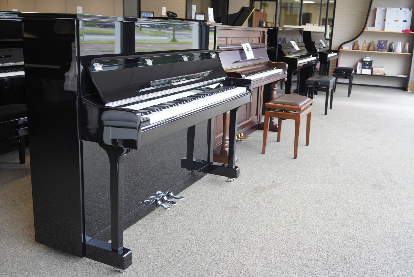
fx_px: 403
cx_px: 207
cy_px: 138
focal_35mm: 35
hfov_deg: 54.4
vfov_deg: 37.9
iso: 1000
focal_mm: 35
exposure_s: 1/60
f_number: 6.3
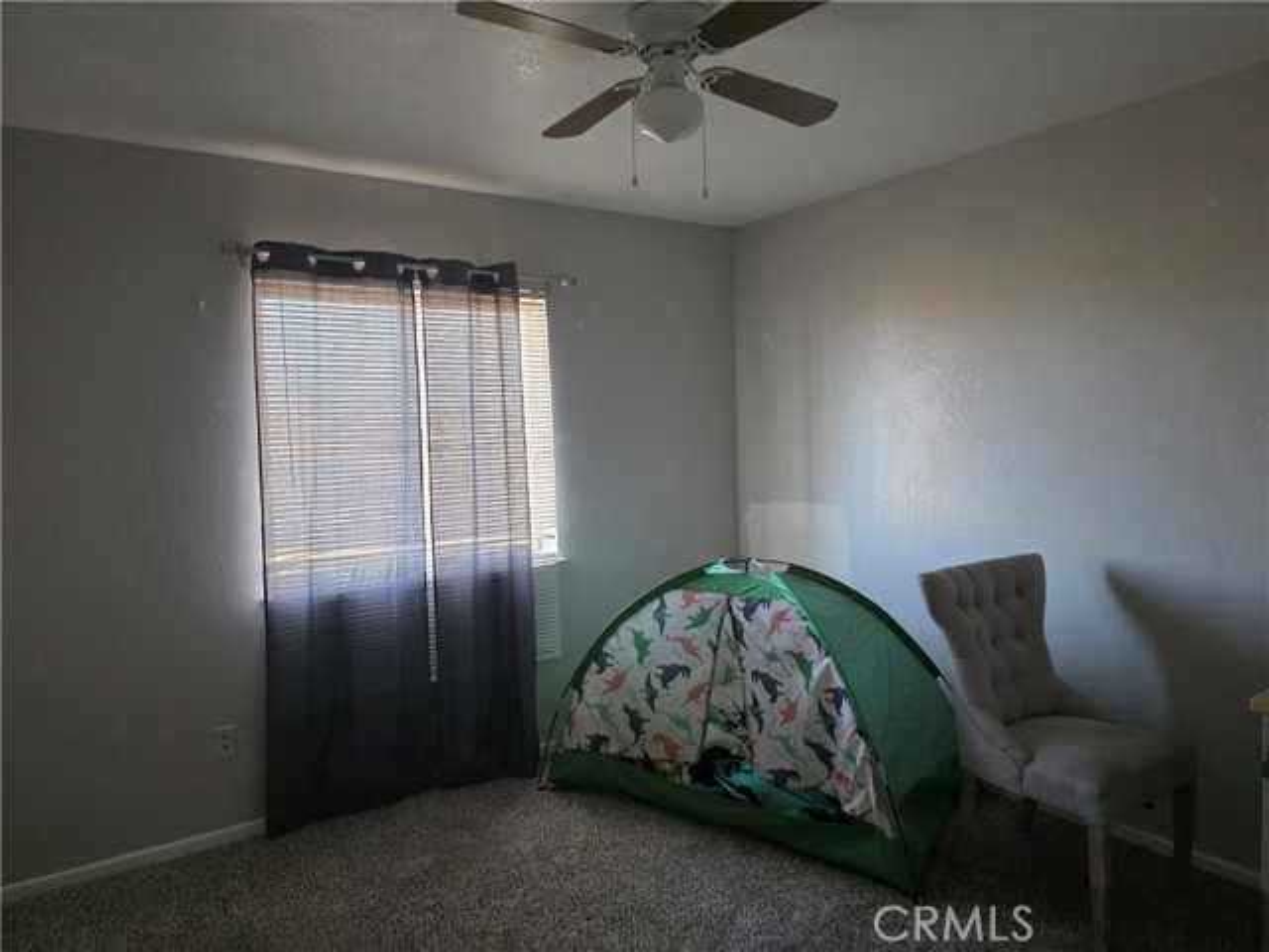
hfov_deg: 73.9
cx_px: 634
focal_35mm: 23
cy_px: 476
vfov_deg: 58.9
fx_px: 843
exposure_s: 1/120
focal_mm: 6.3
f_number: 1.7
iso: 800
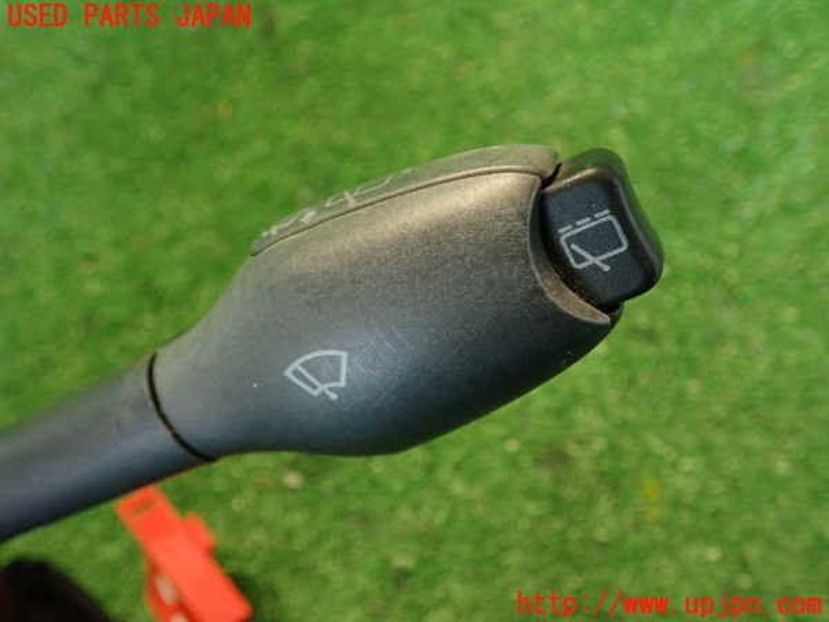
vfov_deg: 44.2
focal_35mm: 32
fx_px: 766
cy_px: 311
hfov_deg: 56.8
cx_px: 414
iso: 400
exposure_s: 1/30
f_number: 2.4
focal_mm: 5.79
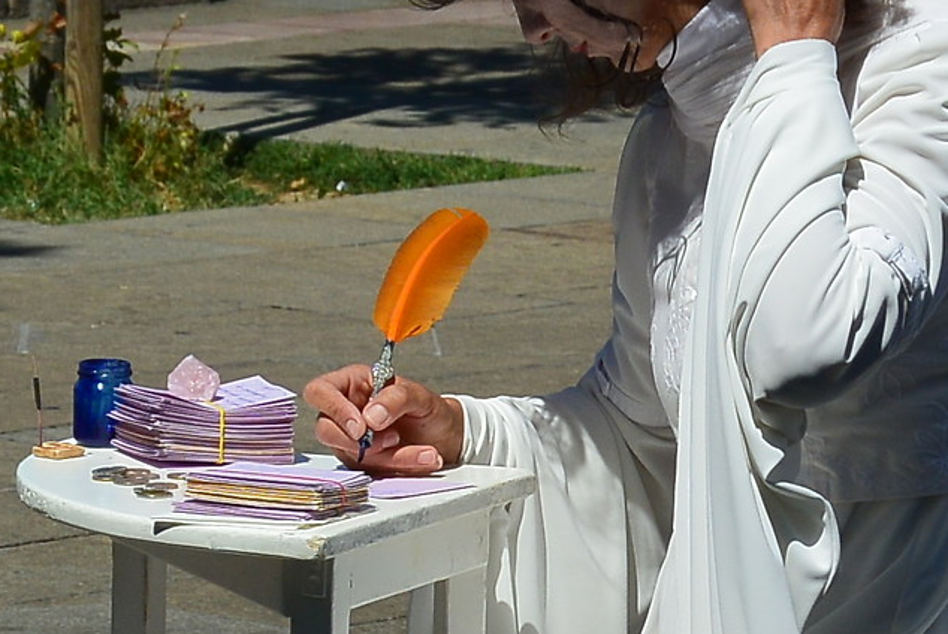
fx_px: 7380
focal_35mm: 280
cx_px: 641
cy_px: 598
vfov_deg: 4.9
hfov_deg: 7.3
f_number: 5.6
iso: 100
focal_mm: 27.5
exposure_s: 1/1000
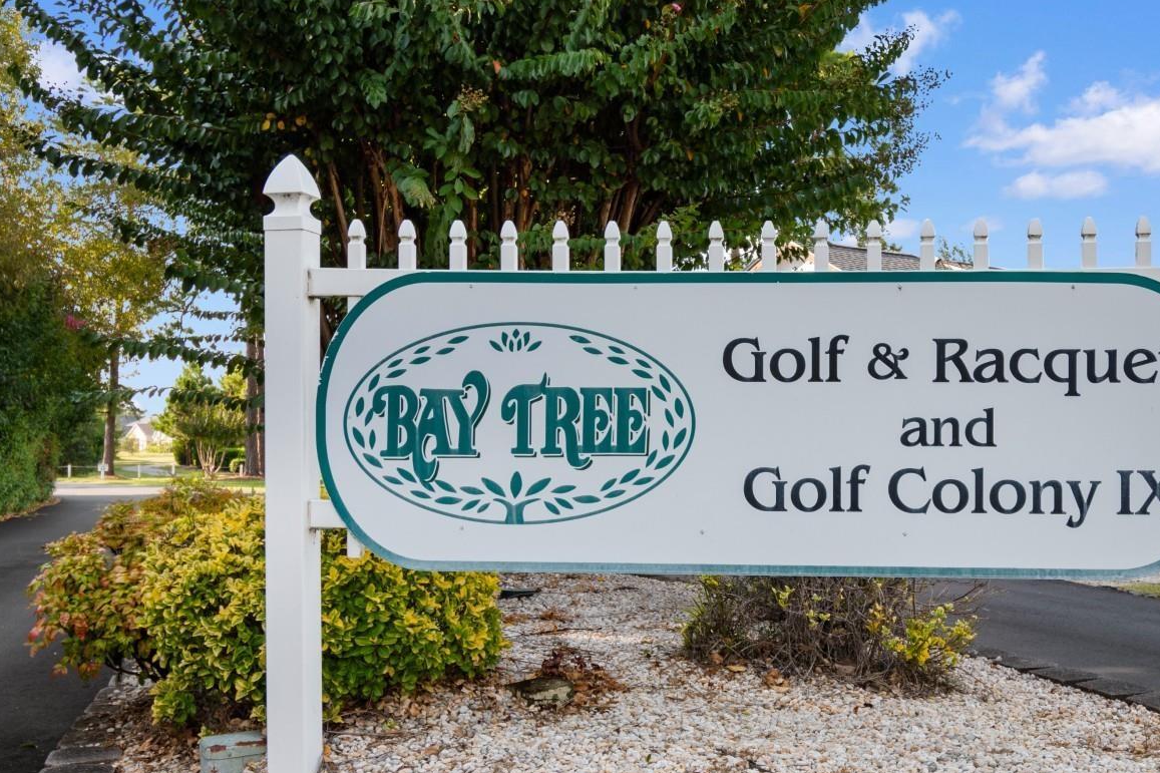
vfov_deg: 31.8
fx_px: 1353
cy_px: 461
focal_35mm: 42
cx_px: 776
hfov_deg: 45.7
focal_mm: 20
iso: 100
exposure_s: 1/80
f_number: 5.6
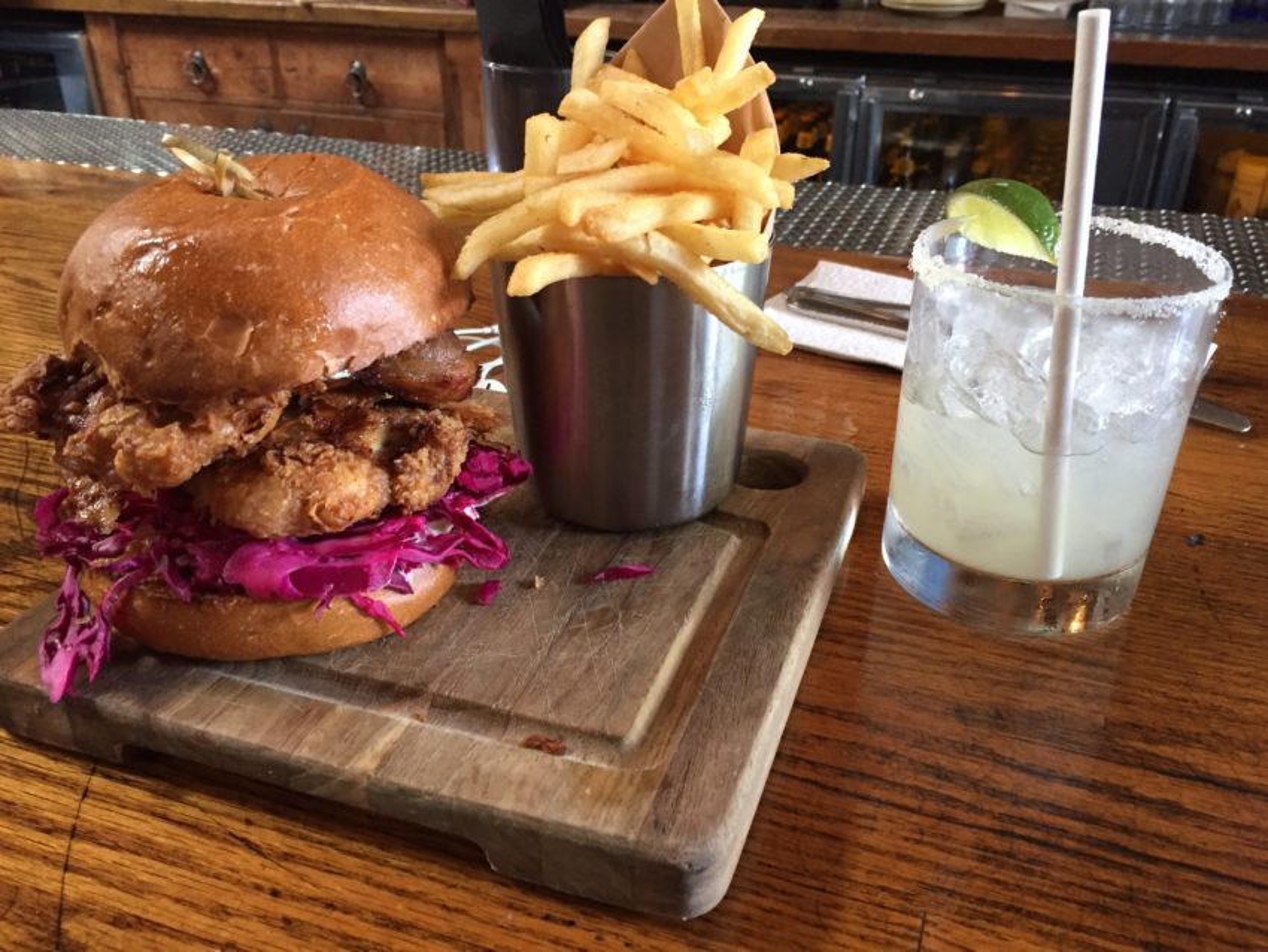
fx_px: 1063
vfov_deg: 48.2
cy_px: 476
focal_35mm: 29
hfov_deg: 61.6
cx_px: 634
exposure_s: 1/30
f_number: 2.2
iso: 125
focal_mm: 4.15
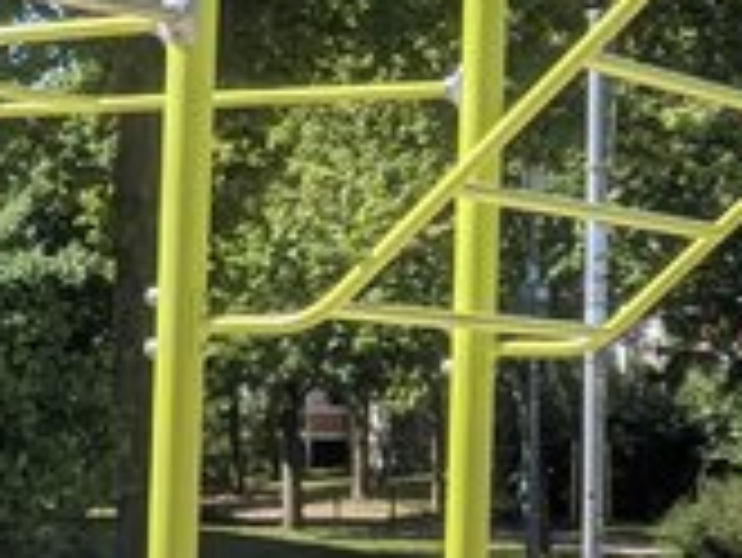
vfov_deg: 11.3
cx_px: -634
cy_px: 342
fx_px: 2810
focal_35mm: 131
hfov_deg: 13.4
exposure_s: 1/2336
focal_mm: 4.38
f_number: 1.73
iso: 59
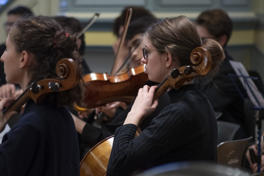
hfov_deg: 8.3
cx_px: 132
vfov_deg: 5.6
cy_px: 88
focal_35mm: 247
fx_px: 1811
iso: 2500
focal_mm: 165
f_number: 4.5
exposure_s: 1/80
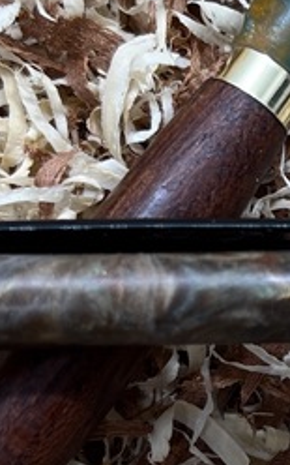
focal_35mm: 114
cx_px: 442
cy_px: 270
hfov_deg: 11.0
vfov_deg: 18.3
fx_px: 1442
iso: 32
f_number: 1.5
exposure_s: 1/106
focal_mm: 5.7
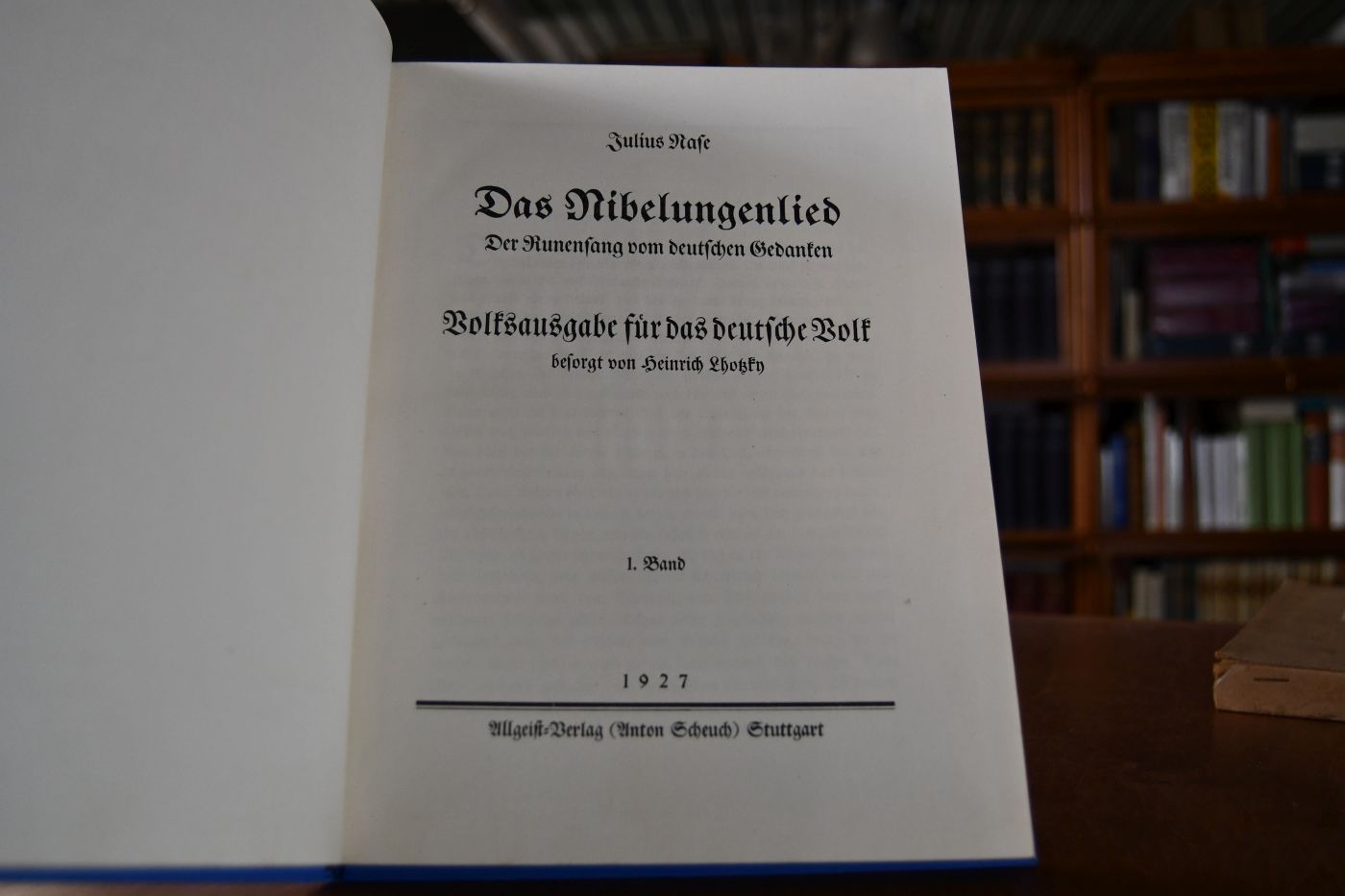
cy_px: 448
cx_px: 672
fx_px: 1233
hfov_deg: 57.2
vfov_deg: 40.0
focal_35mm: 33
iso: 800
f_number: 3.5
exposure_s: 1/250
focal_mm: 22
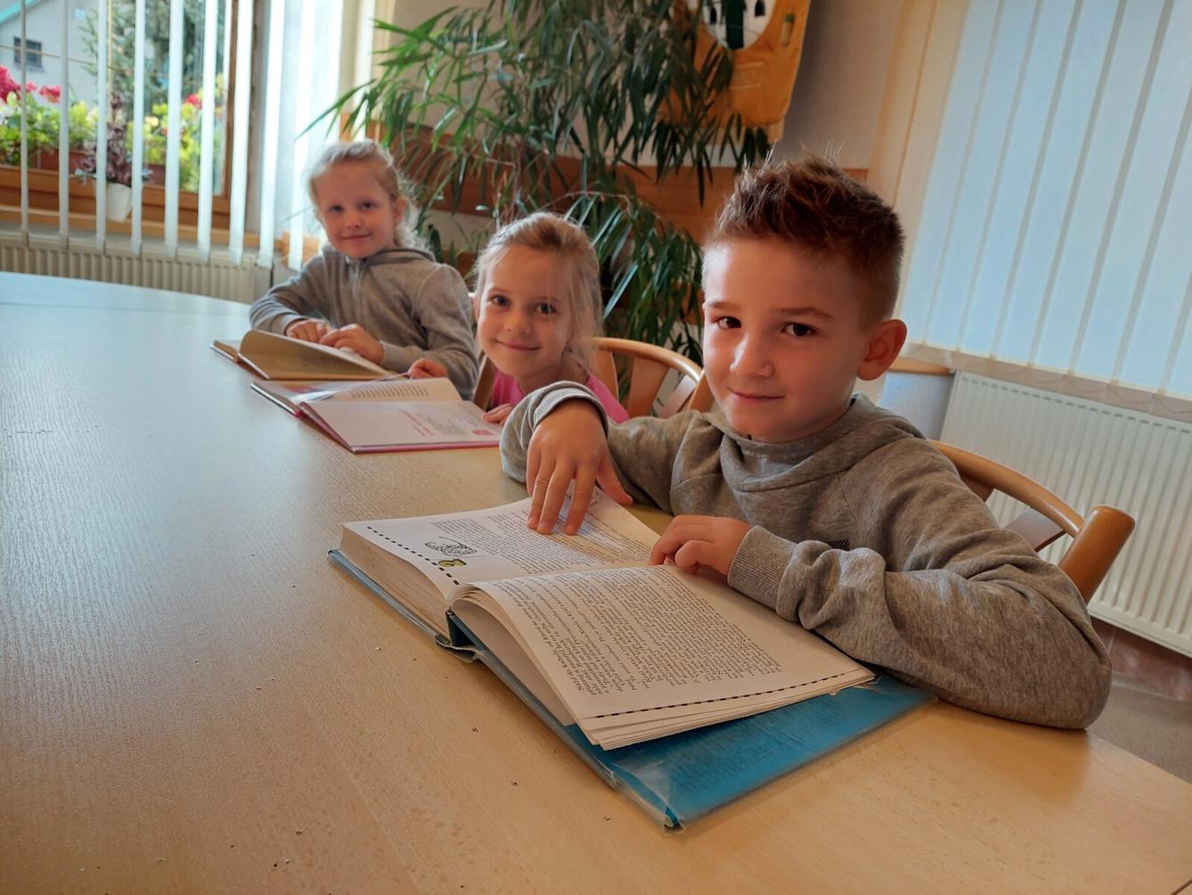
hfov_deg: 71.6
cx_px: 596
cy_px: 448
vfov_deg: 56.8
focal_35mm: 24
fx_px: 827
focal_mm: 5.23
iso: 64
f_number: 1.8
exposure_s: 1/50
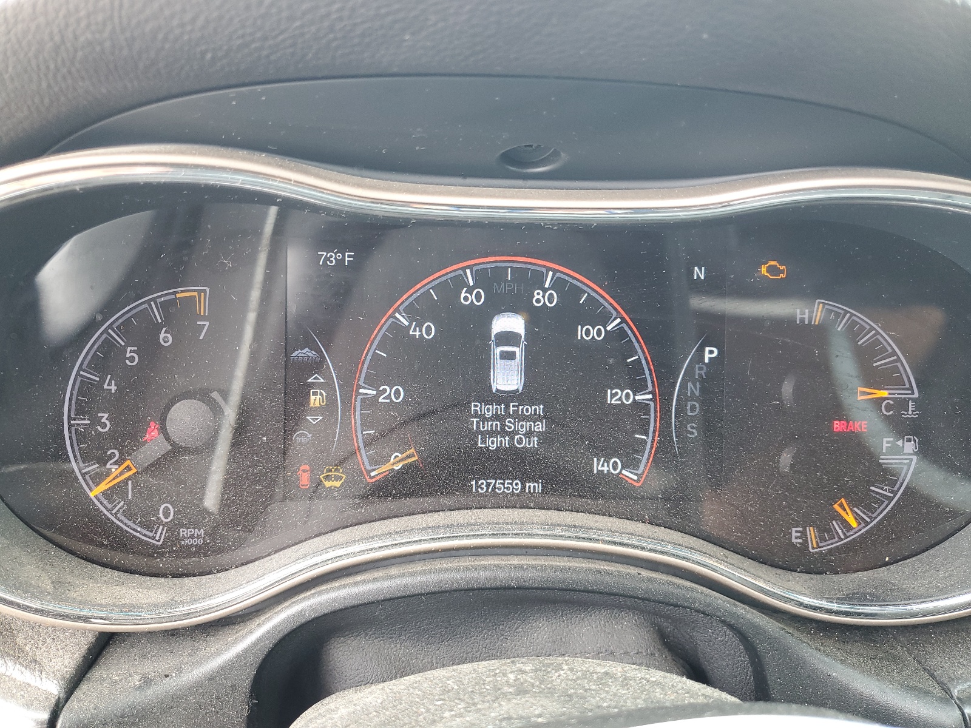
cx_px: 486
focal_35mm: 26
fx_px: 729
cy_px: 364
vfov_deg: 53.1
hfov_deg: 67.3
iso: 81
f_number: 1.5
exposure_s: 1/60.2
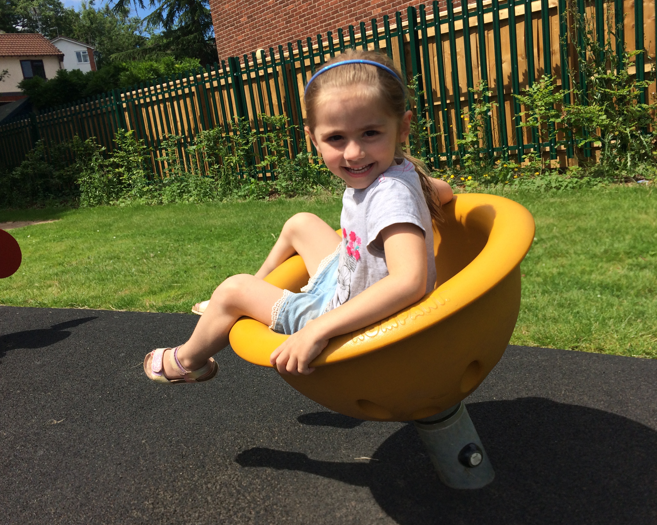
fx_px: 603
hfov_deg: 57.1
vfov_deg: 47.1
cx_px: 303
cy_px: 265
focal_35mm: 31
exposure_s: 1/2283
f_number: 2.2
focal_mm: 4.15
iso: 32
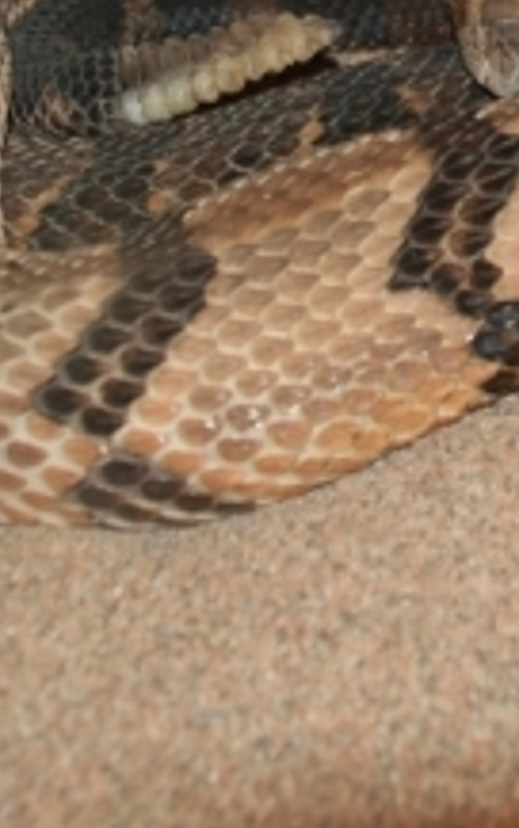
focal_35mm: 108
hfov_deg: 12.0
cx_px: 542
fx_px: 2439
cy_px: 23
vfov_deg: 18.8
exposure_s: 1/60
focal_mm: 24
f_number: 4
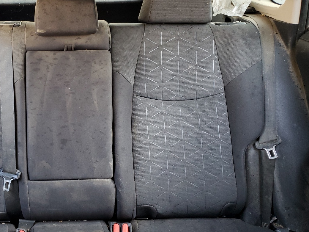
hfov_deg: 45.0
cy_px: 124
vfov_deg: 35.9
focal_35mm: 40
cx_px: 73
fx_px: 357
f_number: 1.5
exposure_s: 1/60.2
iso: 122
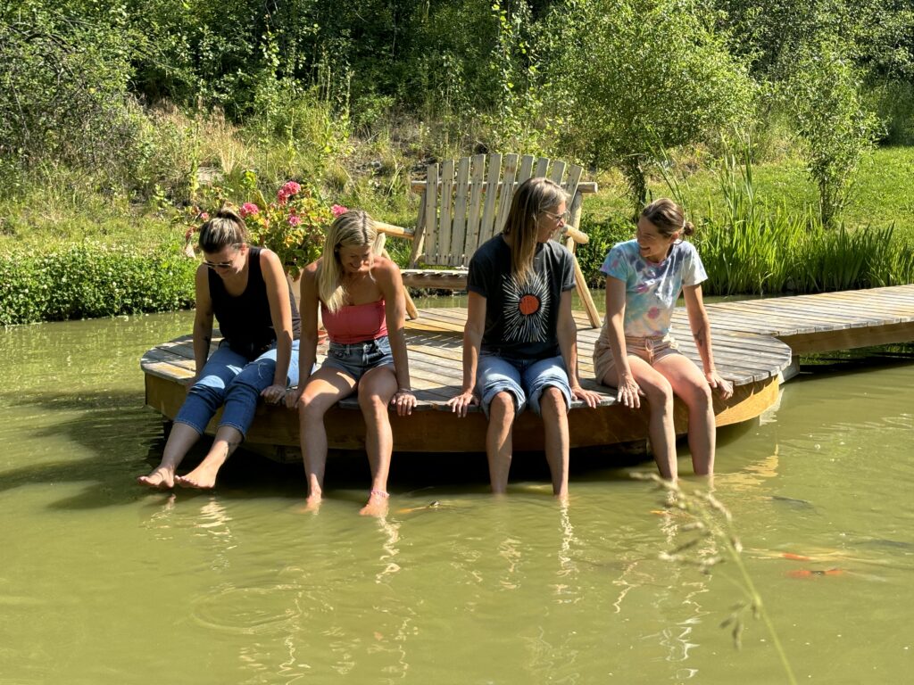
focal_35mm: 52
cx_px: 457
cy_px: 342
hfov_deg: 36.8
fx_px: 1373
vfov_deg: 28.0
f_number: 1.6
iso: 32
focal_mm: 5.96
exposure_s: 1/927
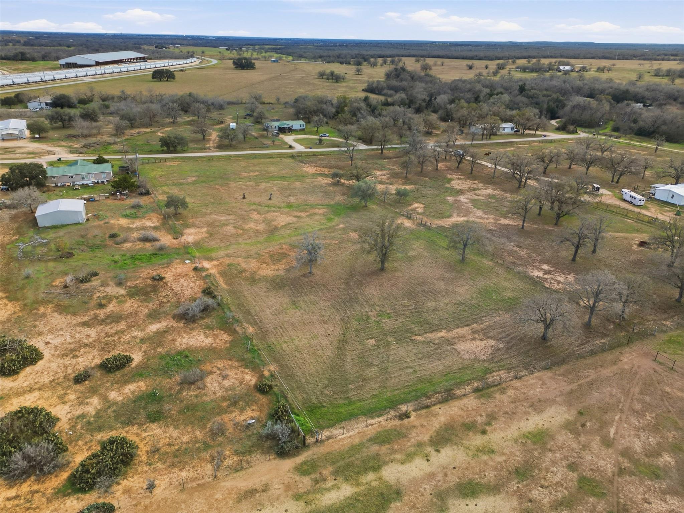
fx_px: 474
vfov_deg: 56.8
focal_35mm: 24
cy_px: 256
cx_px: 342
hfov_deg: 71.6
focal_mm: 6.7
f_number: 1.7
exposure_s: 1/180
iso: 100
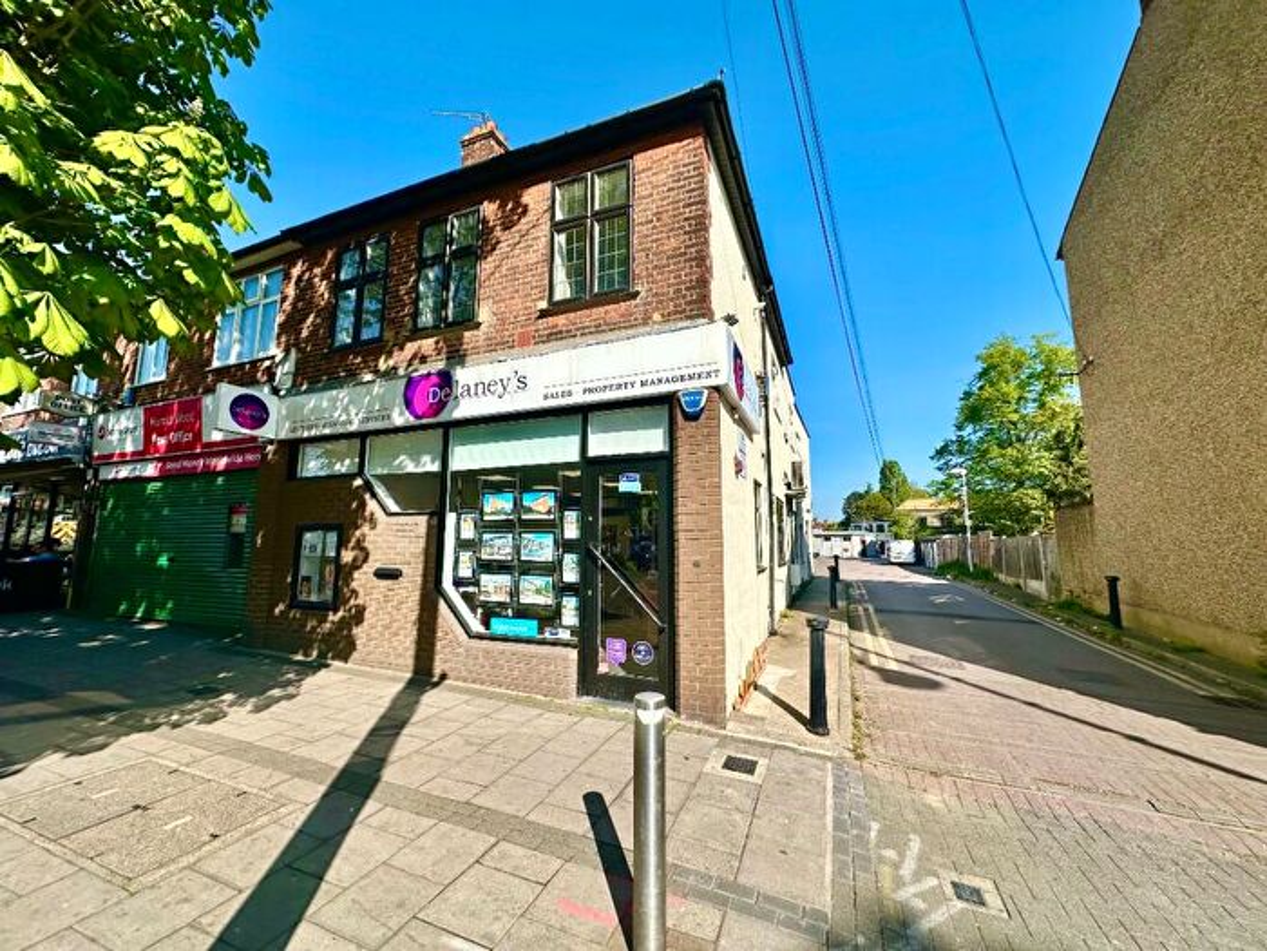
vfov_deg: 85.7
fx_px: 512
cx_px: 634
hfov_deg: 102.1
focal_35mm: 14
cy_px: 476
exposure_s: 1/2747
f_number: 2.2
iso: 50
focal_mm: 2.22
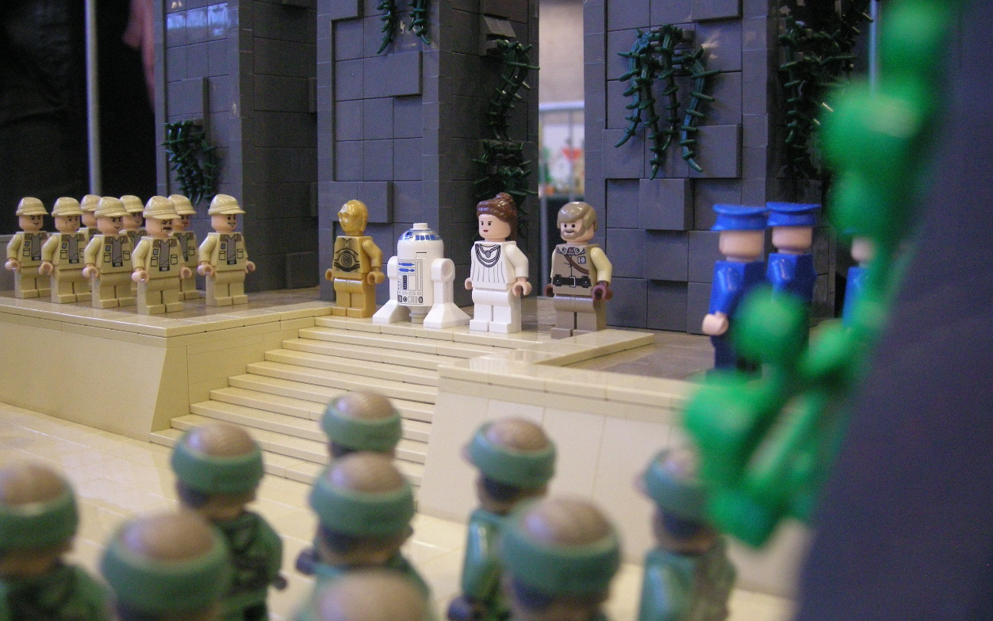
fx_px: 1056
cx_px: 496
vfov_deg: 32.8
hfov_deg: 50.4
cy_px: 293
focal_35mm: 39
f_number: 2.7
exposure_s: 1/21.2
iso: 400
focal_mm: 7.5
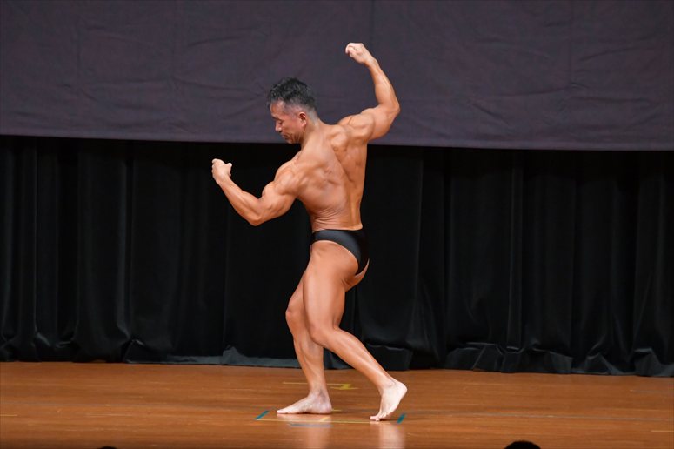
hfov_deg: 7.2
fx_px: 5333
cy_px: 224
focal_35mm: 285
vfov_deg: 4.8
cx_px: 337
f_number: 5.6
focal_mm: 190
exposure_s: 1/400
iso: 5000
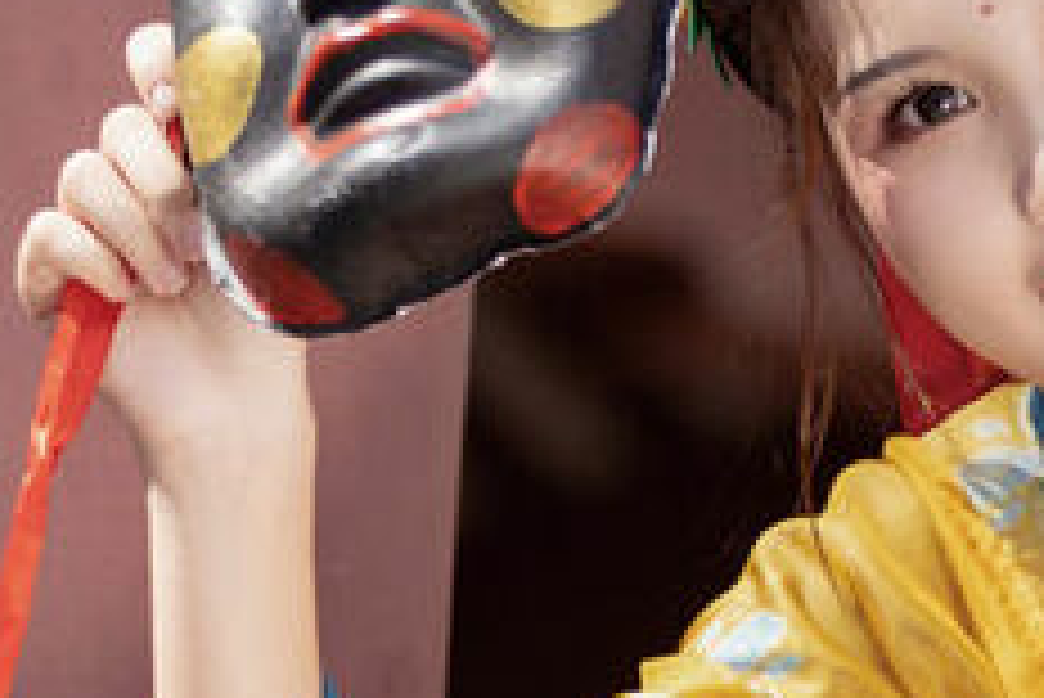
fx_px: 16017
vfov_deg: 2.5
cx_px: 1962
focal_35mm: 552
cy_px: 901
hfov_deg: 3.7
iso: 160
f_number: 2.8
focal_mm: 123
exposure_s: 1/1250
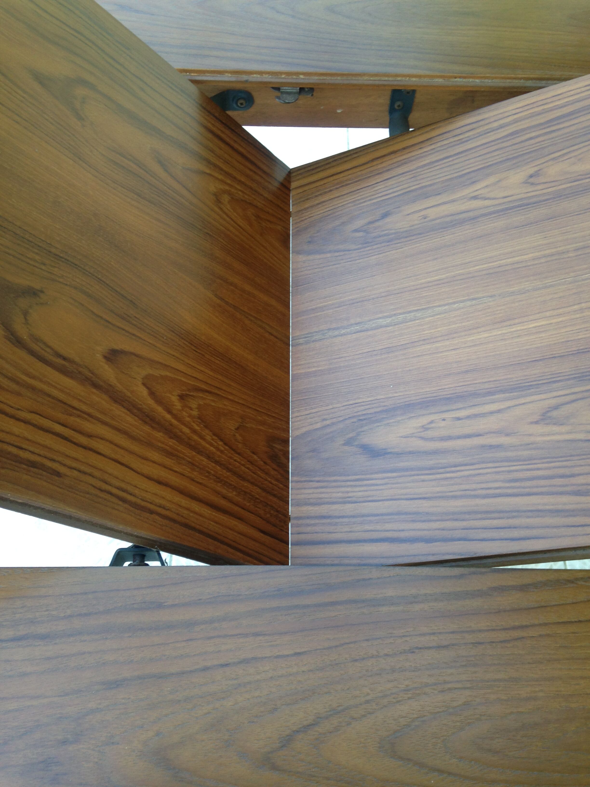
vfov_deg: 55.4
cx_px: 295
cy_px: 394
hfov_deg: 42.9
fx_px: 750
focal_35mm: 33
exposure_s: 1/30
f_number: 2.4
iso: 50
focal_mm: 4.12
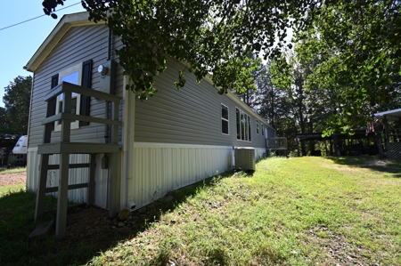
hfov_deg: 100.5
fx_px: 167
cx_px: 200
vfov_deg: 77.2
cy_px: 133
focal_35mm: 15
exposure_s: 1/250
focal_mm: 10
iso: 125
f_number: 5.6
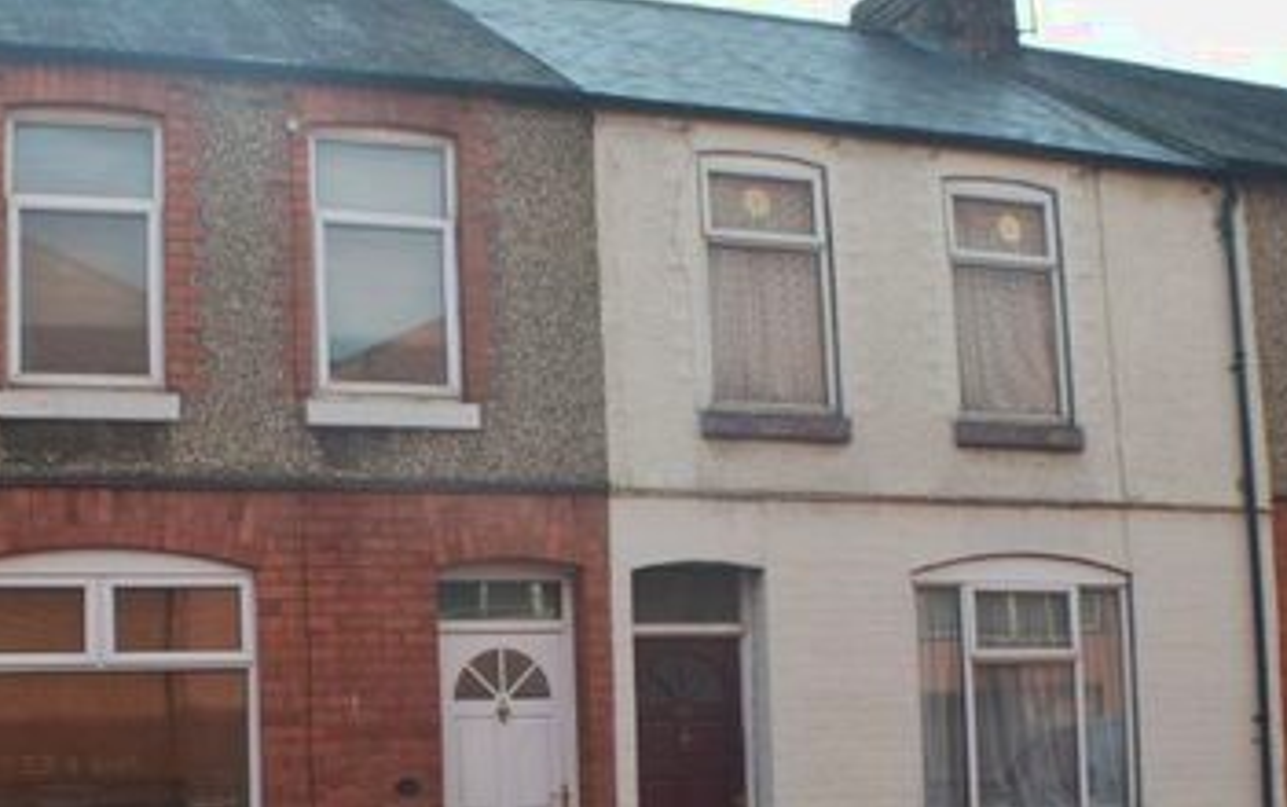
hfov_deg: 30.4
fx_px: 2352
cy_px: 673
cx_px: 451
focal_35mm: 67
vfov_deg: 19.2
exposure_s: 1/250
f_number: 10
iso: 400
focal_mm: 22
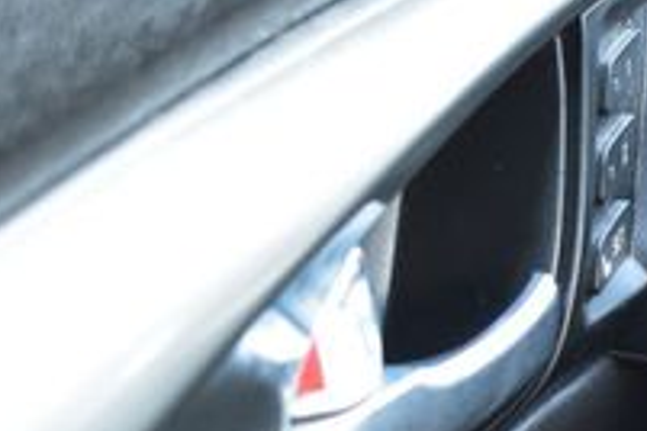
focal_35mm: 172
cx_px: 798
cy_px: 521
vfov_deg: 7.9
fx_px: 3091
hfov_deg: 11.7
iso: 1600
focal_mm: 36
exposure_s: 1/15
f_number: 4.8
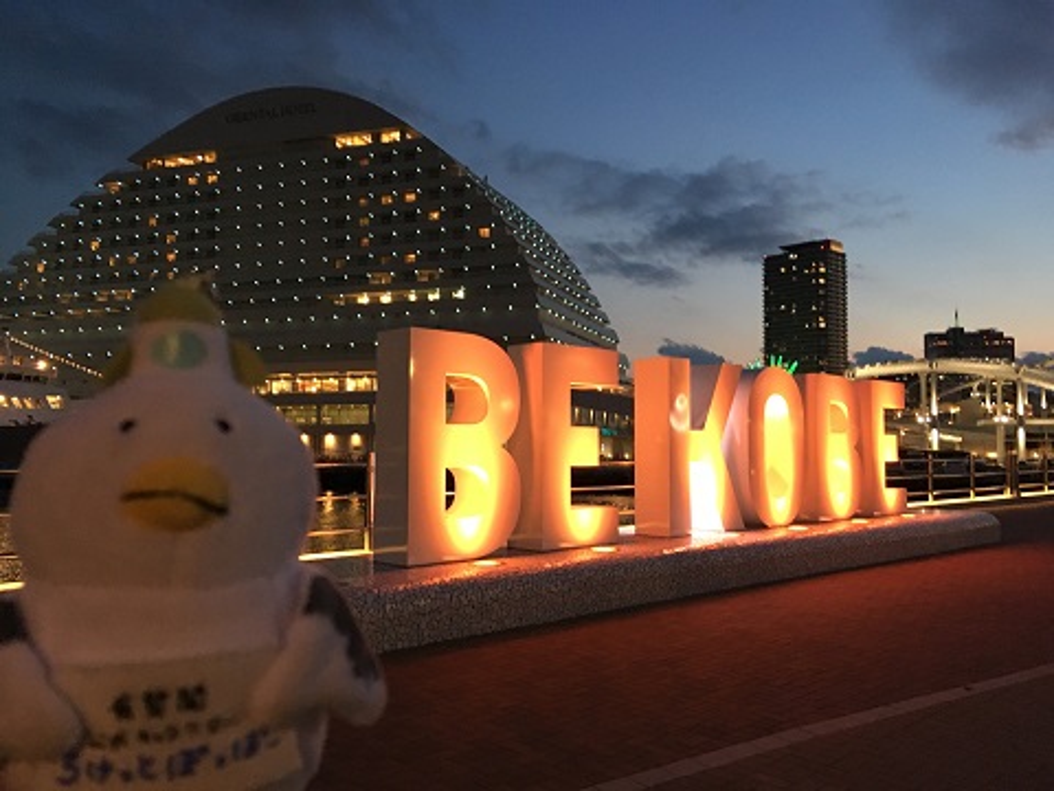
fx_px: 883
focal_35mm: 29
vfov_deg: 48.2
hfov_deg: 61.7
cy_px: 396
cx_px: 527
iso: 200
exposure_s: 1/15
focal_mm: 4.15
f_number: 2.2
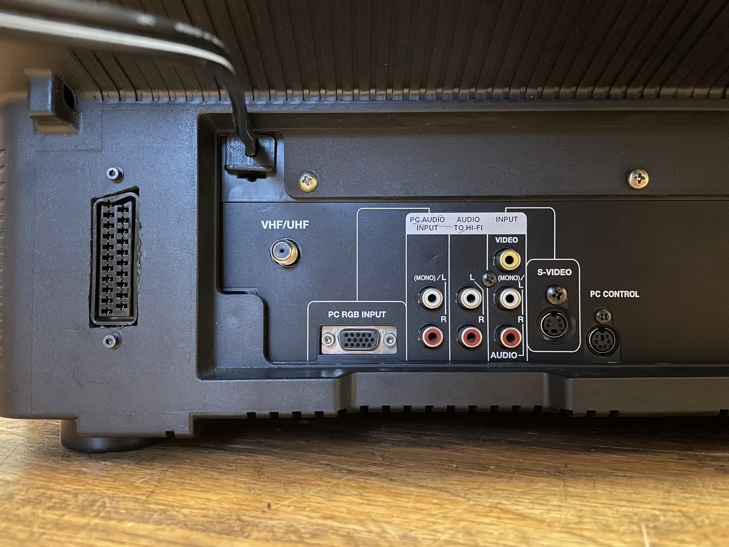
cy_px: 274
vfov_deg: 53.1
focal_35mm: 26
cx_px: 364
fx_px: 548
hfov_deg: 67.3
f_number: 1.6
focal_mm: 4.2
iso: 500
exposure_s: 1/10
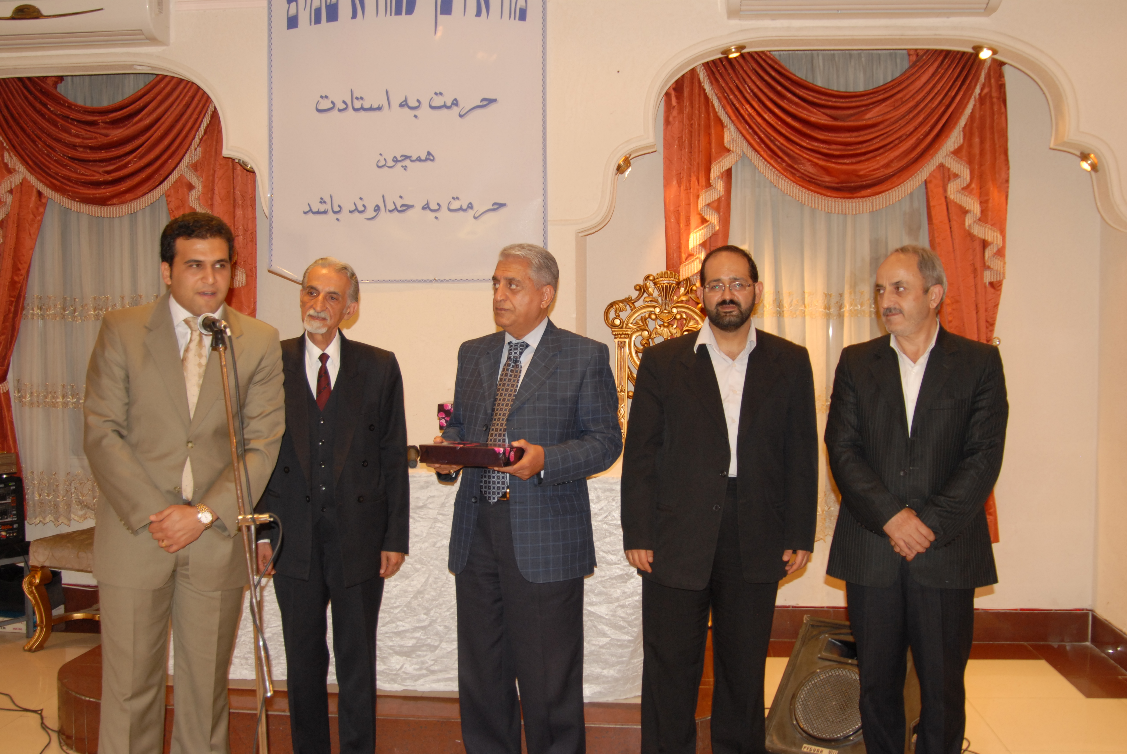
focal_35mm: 36
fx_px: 1128
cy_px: 377
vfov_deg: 37.0
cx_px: 564
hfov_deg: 53.1
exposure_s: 1/30
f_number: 4
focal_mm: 24
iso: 400
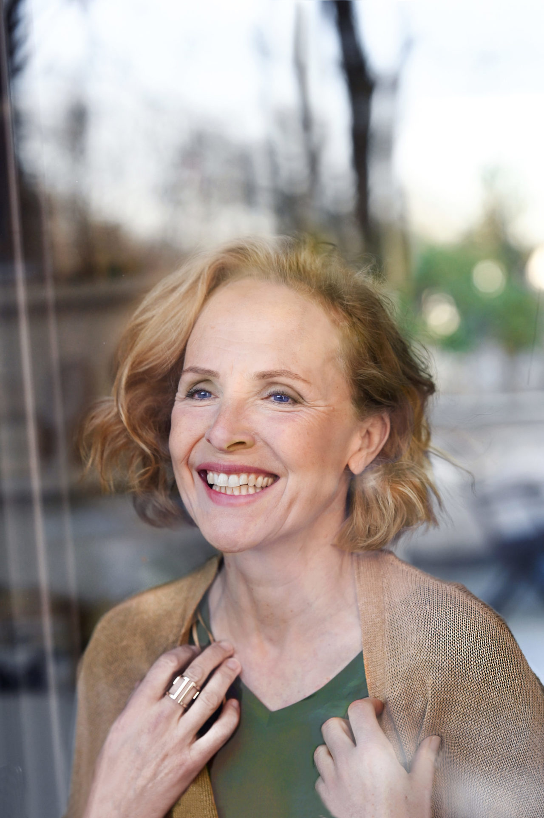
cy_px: 409
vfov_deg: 23.9
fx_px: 1929
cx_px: 272
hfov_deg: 16.1
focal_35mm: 85
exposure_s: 1/640
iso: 800
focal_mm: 85
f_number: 3.2
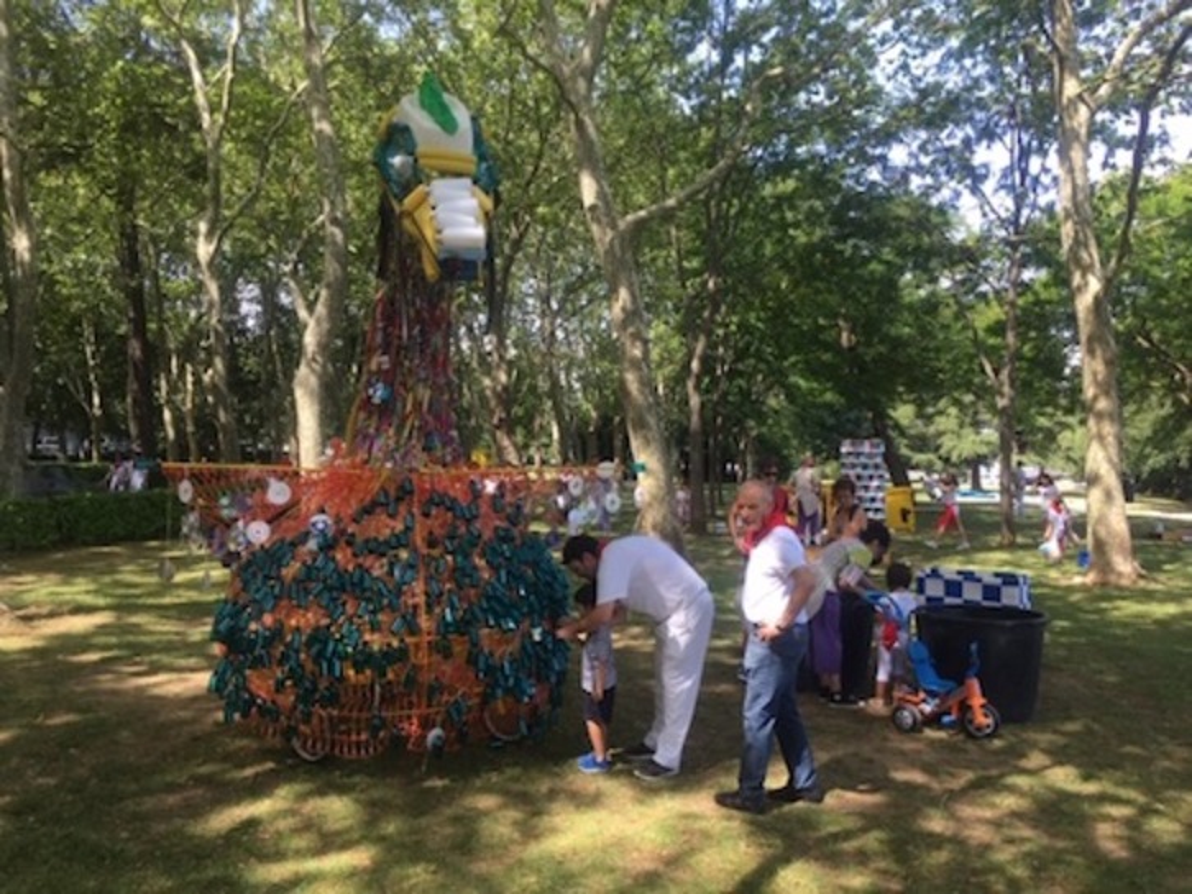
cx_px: 596
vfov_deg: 48.3
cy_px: 447
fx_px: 999
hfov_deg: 61.6
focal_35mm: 29
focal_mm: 4.15
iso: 25
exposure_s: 1/250
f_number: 2.2
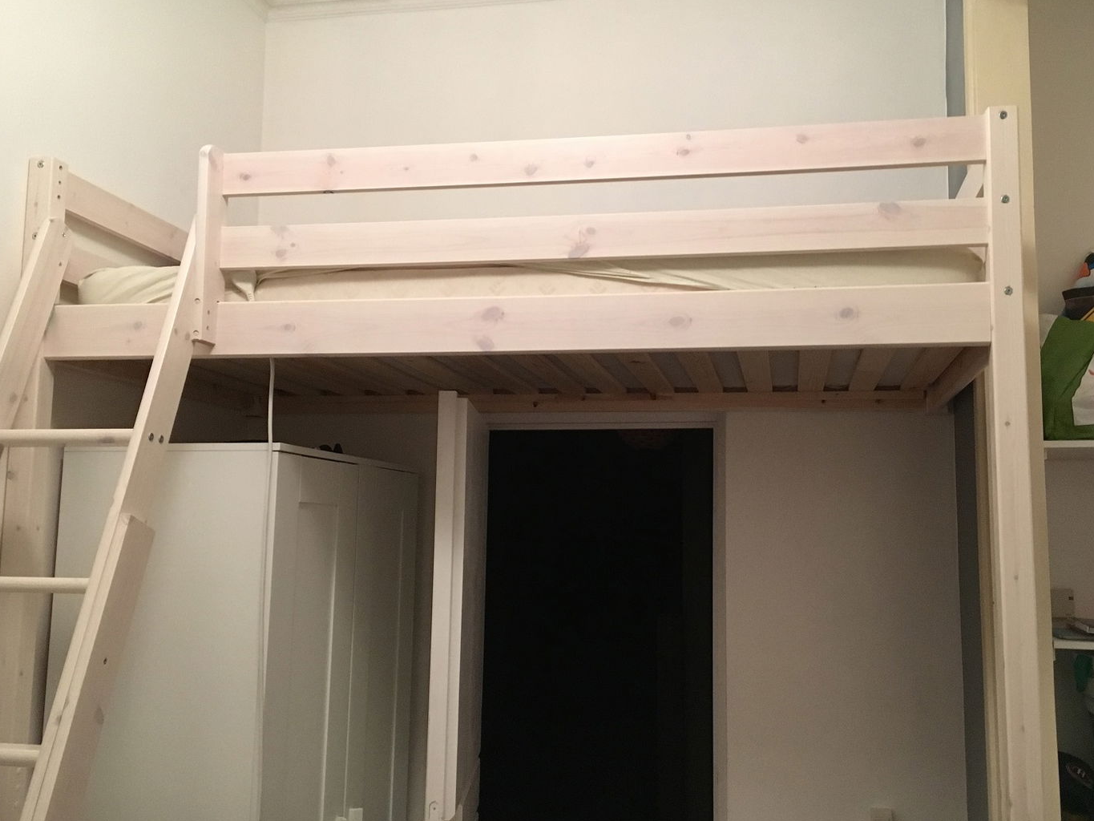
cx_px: 596
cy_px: 414
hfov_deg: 53.9
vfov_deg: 41.8
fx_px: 1075
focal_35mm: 34
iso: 200
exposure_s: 1/17
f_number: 2.2
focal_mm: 4.15
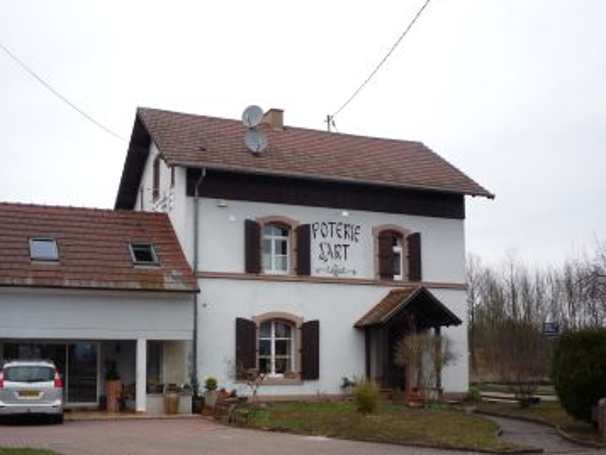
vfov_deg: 33.4
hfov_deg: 43.7
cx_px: 256
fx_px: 753
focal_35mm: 43
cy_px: 295
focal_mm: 5.2
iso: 100
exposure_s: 1/200
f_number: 4
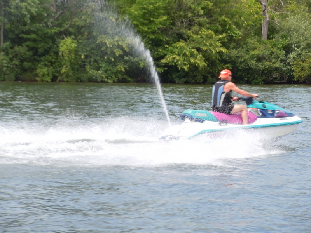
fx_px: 1491
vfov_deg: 8.9
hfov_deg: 11.9
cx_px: 156
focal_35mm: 166
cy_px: 116
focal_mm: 29.8
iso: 100
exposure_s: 1/250
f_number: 5.5
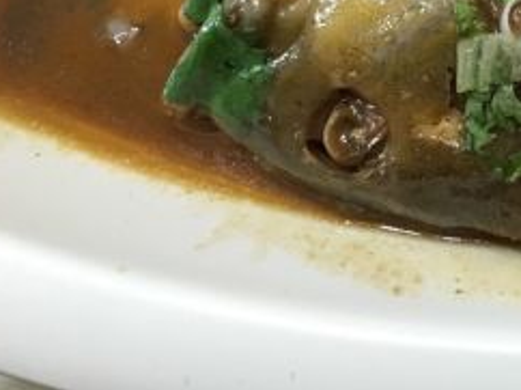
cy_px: -111
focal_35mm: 84
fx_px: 1263
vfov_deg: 16.6
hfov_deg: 21.0
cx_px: 693
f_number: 2.2
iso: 100
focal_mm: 4.15
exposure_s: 1/17
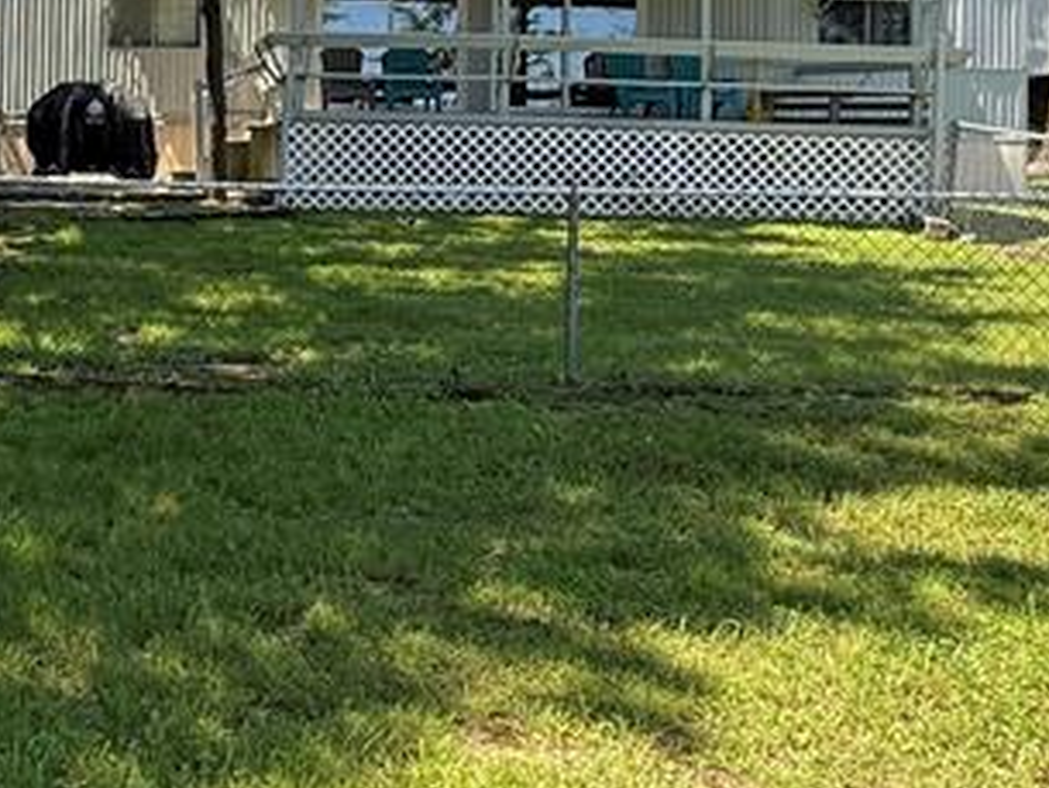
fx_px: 1425
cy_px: 162
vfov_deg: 30.2
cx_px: 86
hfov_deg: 37.5
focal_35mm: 47
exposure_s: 1/405
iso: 64
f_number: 2.2
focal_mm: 2.22
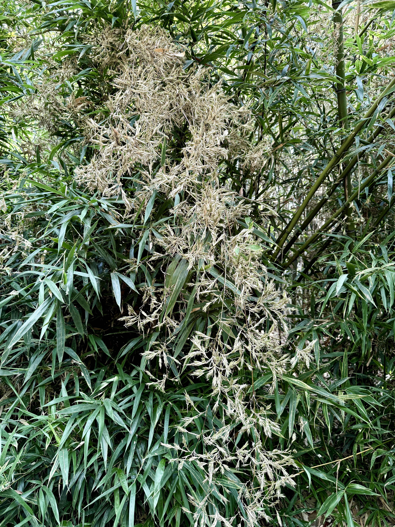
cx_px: 198
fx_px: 365
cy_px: 264
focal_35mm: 24
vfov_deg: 71.6
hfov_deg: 56.8
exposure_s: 1/121
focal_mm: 6.76
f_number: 1.78
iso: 160
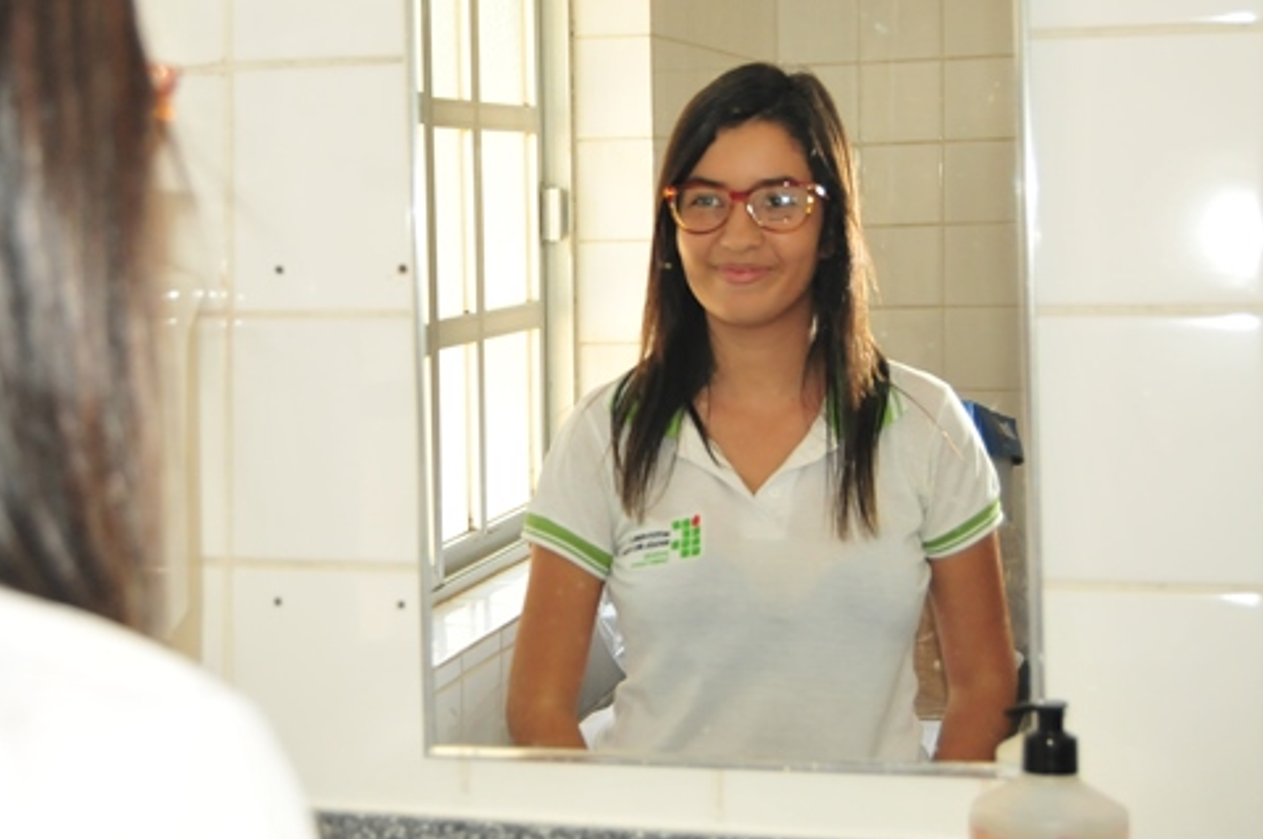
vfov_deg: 19.9
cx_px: 432
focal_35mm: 68
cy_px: 299
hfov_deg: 29.5
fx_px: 2383
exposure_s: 1/125
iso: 1000
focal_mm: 34
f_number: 5
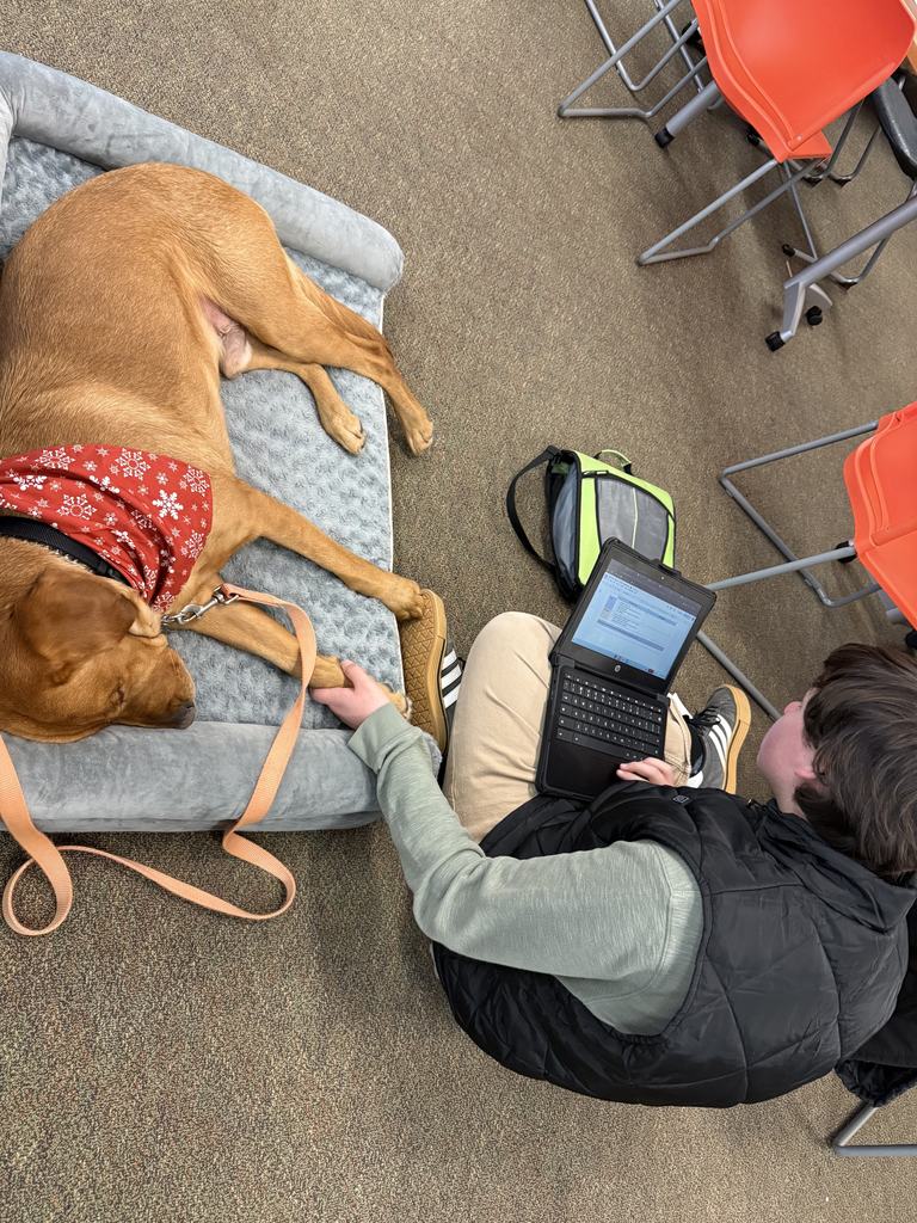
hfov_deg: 56.8
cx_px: 458
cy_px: 612
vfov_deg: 71.6
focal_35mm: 24
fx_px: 848
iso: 500
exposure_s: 1/60
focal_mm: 6.76
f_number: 1.78
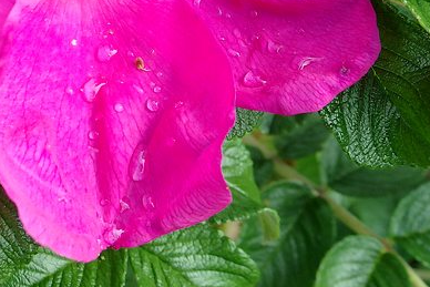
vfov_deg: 14.9
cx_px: 191
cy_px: -19
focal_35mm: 90
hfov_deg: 22.6
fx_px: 1075
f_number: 4.5
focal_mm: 9
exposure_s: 1/160
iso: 200
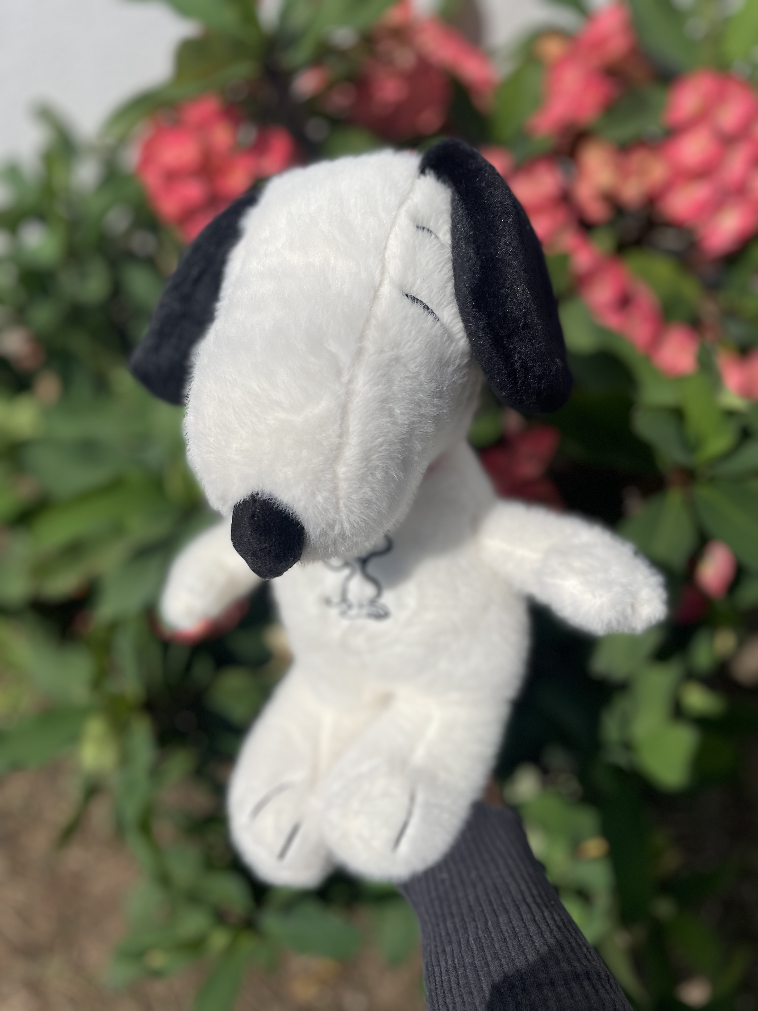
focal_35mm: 26
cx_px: 379
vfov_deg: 67.3
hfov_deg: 53.1
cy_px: 506
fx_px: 759
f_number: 1.6
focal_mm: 4.2
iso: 50
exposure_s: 1/17241
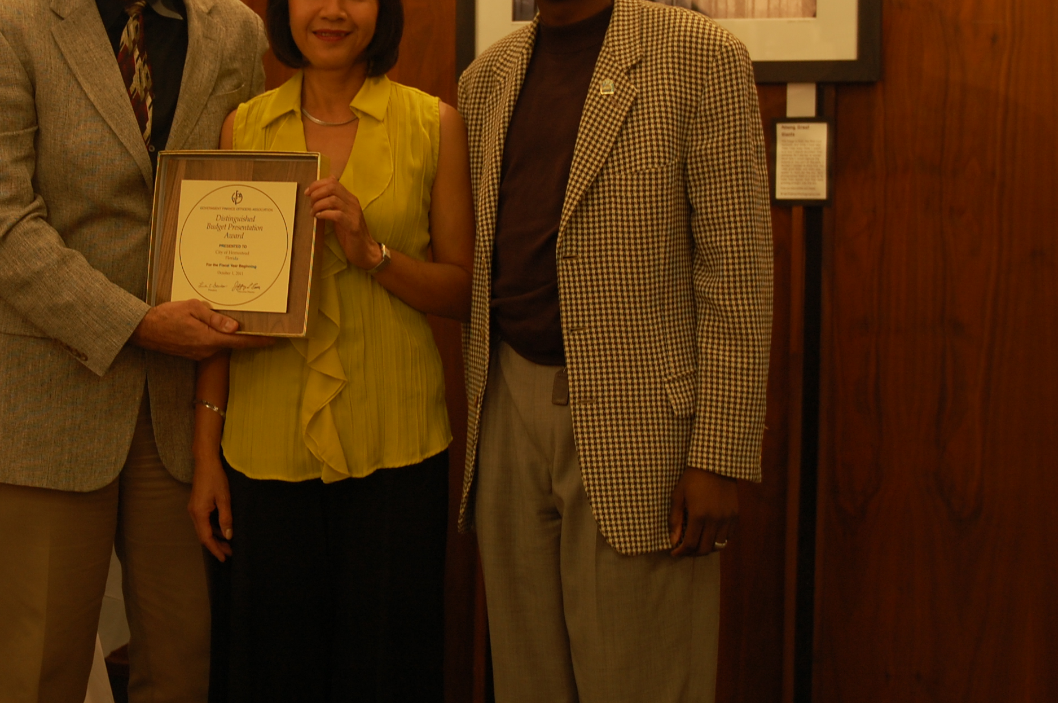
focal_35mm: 70
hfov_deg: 28.6
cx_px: 307
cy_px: 228
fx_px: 2049
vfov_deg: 19.4
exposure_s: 1/30
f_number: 2.8
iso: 200
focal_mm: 29
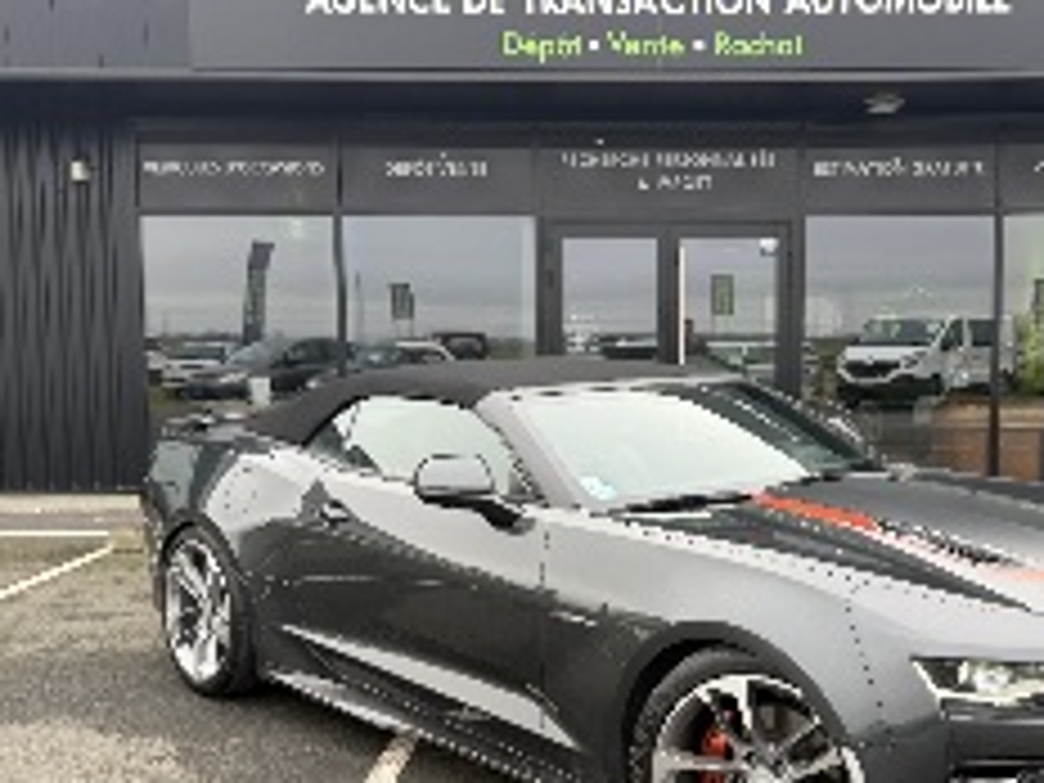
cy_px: 464
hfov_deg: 43.3
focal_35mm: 43
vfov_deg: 33.5
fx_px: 1297
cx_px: 688
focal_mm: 6.76
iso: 64
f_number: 1.78
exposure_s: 1/211
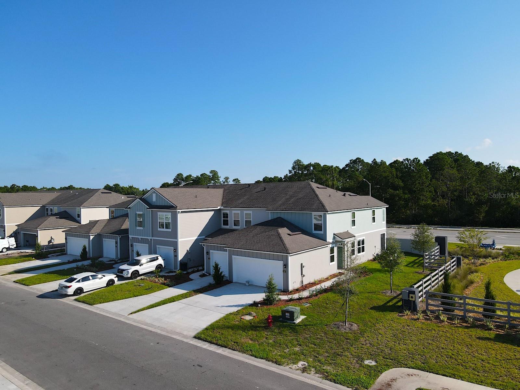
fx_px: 361
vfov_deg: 56.8
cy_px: 195
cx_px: 260
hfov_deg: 71.6
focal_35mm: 24
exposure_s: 1/725
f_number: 2.8
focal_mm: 4.5
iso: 100
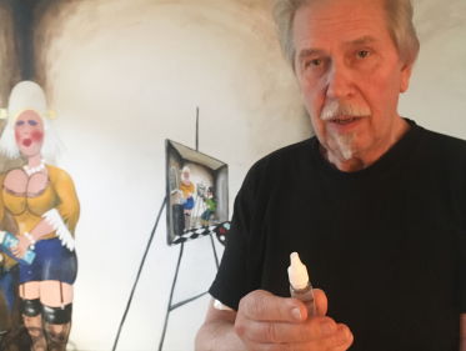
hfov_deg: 61.6
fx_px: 391
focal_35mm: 29
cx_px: 233
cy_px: 176
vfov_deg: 48.4
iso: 640
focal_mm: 4.15
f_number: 2.2
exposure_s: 1/17
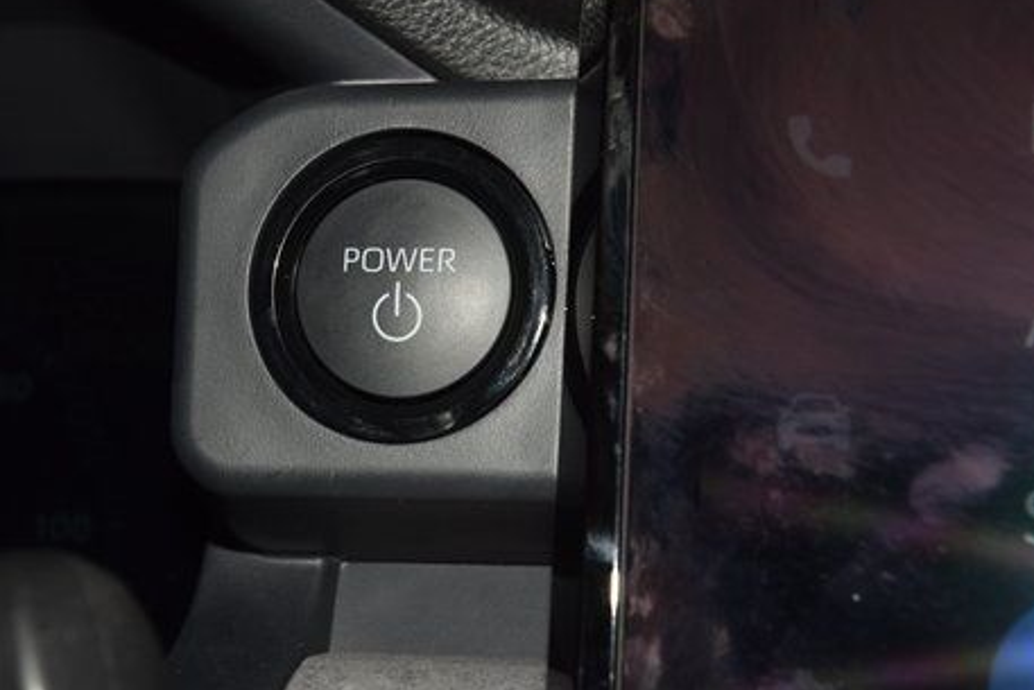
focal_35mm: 147
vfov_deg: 9.3
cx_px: 416
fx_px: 4223
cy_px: 309
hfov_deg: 14.0
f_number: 8
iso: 100
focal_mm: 70
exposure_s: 1/125
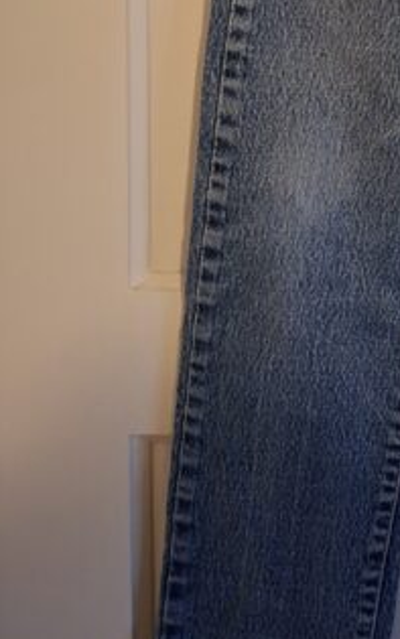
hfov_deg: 18.5
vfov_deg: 30.8
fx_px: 1081
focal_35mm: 62
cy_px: 16
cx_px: 607
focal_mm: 5.54
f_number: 1.8
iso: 800
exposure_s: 1/20
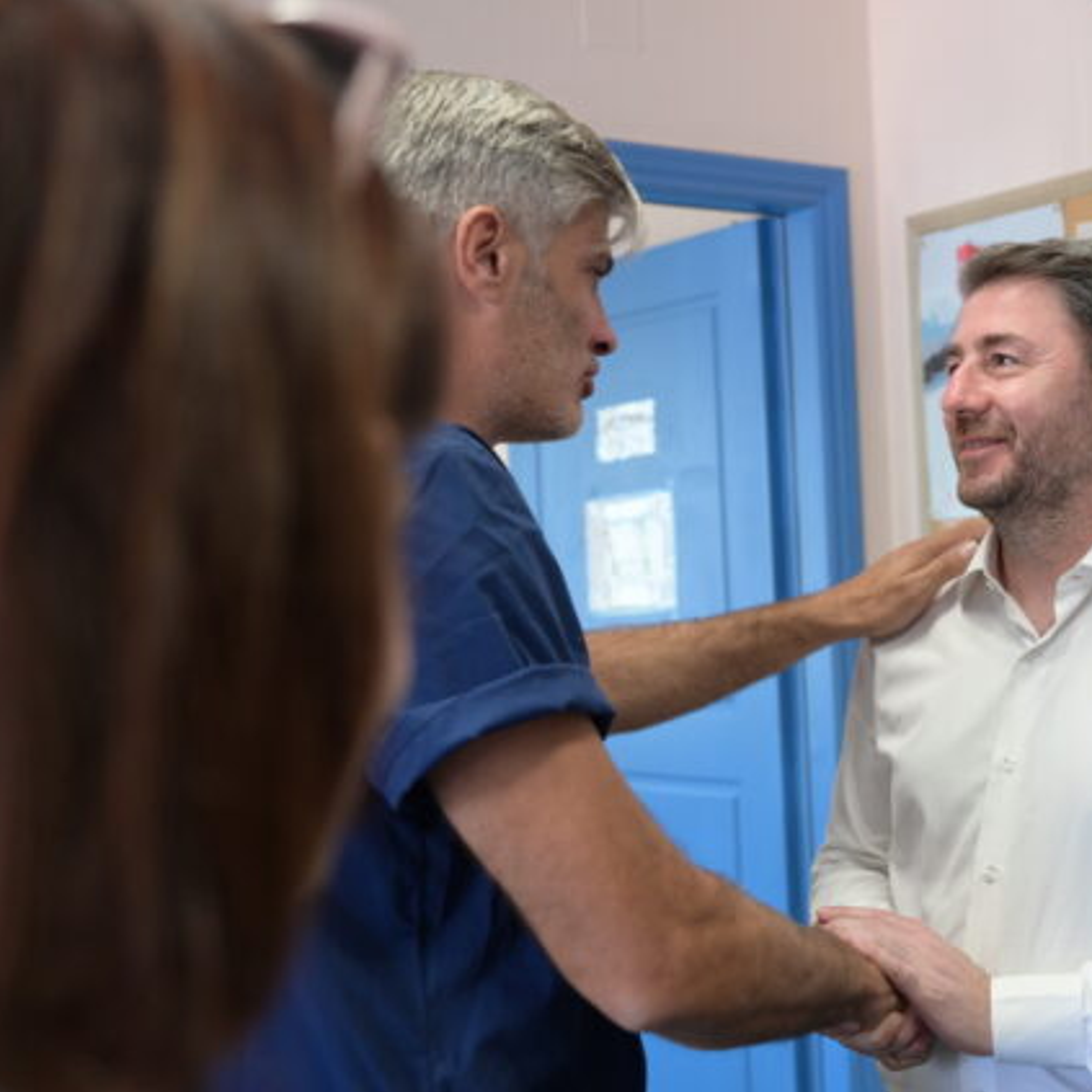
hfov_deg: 31.2
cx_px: 798
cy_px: 549
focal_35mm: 54
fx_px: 1927
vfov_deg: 31.6
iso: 640
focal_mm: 42
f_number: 4
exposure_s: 1/50
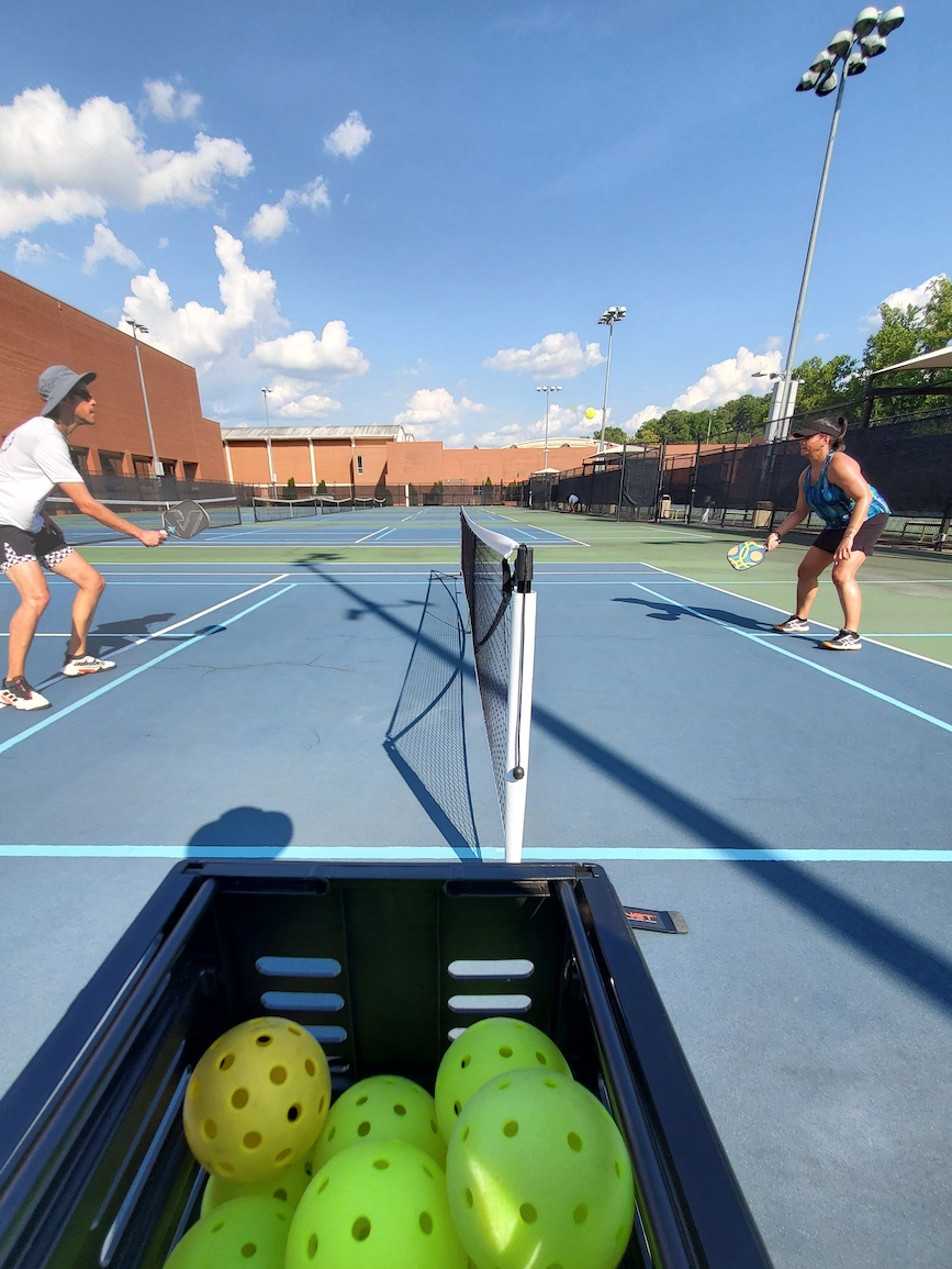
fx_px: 550
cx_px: 448
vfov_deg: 97.5
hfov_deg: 81.7
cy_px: 726
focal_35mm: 15
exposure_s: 1/711
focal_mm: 1.8
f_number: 2.2
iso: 50
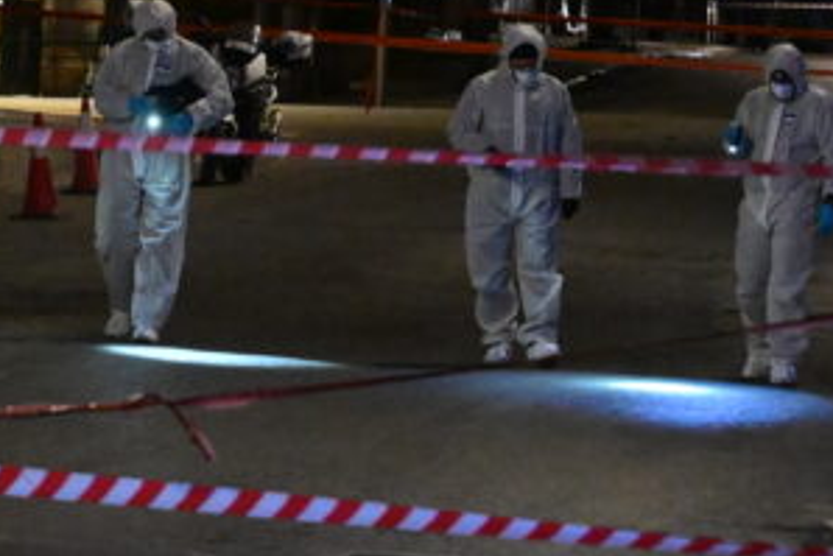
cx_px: 171
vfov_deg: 3.5
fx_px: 9121
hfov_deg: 5.2
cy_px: 316
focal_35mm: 394
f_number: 4.5
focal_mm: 102
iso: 10000
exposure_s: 1/200
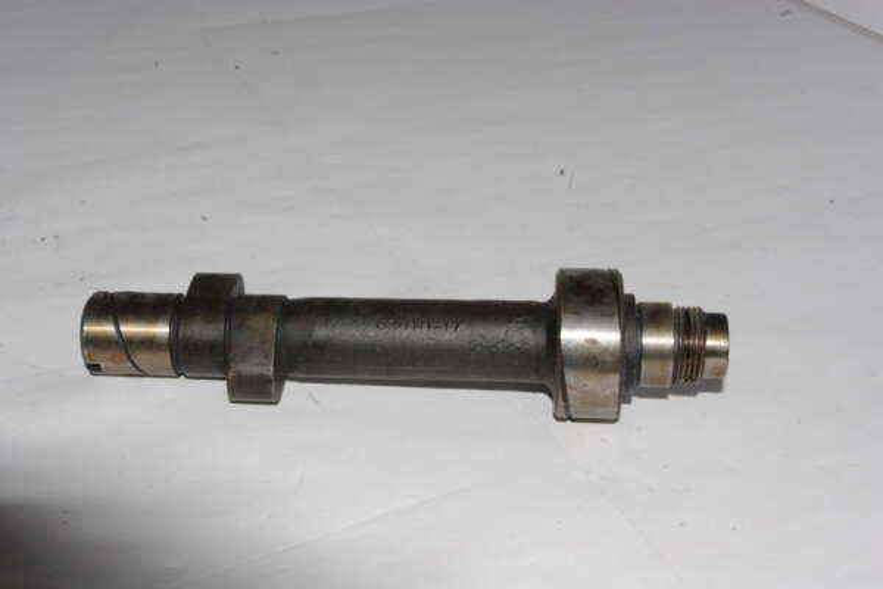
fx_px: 1275
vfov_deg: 26.0
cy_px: 294
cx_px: 442
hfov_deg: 38.2
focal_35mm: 52
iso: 800
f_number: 19
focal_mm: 35
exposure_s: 1/45
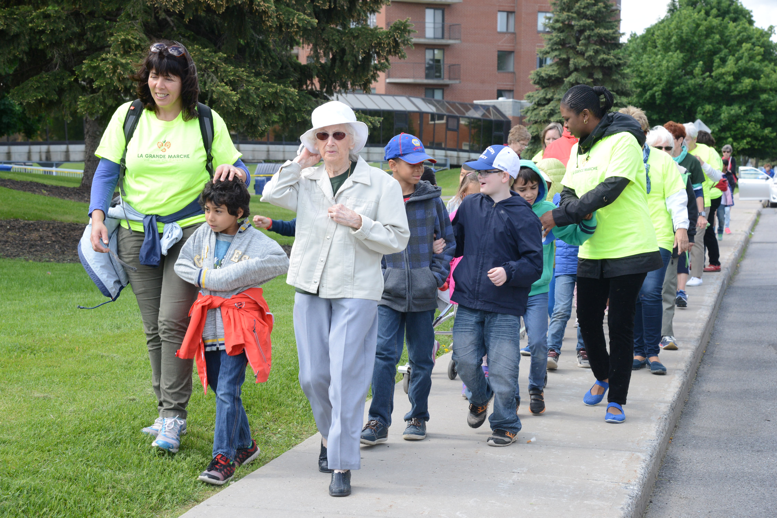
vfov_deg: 17.5
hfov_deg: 26.0
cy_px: 259
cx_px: 388
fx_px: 1683
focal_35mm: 78
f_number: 9
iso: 1000
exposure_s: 1/320
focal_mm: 78
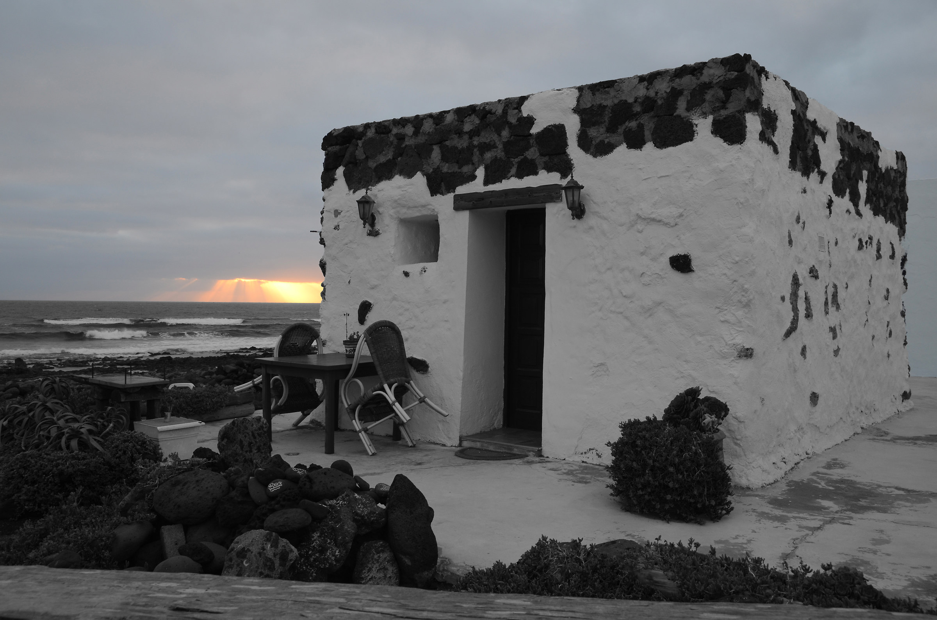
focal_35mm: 30
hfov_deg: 62.0
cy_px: 310
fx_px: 779
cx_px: 468
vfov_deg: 43.4
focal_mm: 20
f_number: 8
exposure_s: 1/50
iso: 200
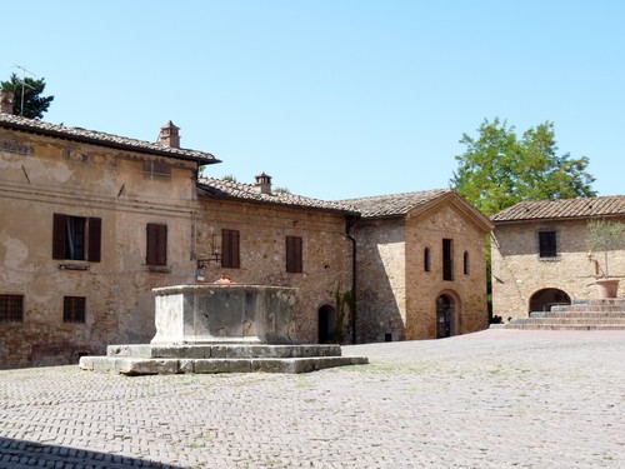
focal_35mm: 61
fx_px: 1101
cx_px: 312
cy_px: 234
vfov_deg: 24.0
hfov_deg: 31.7
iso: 100
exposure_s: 1/200
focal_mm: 10.8
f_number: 5.6
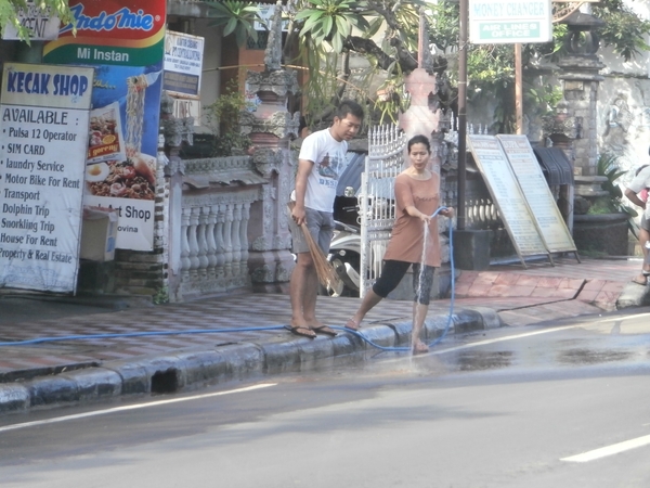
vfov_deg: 7.4
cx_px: 325
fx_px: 3755
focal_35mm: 200
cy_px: 244
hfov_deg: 9.9
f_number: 5.8
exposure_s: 1/125
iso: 200
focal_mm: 35.34
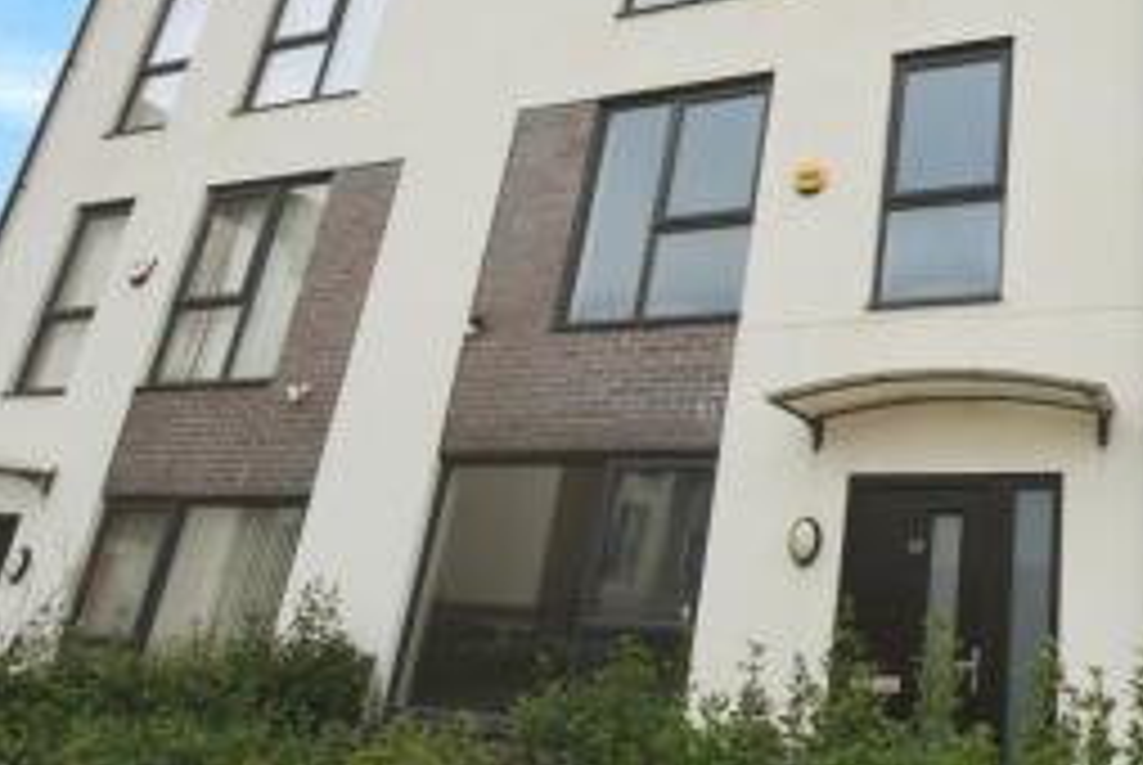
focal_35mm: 28
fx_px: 890
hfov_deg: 62.1
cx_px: 844
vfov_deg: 43.5
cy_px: 115
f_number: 8
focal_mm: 10
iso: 400
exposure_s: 1/250
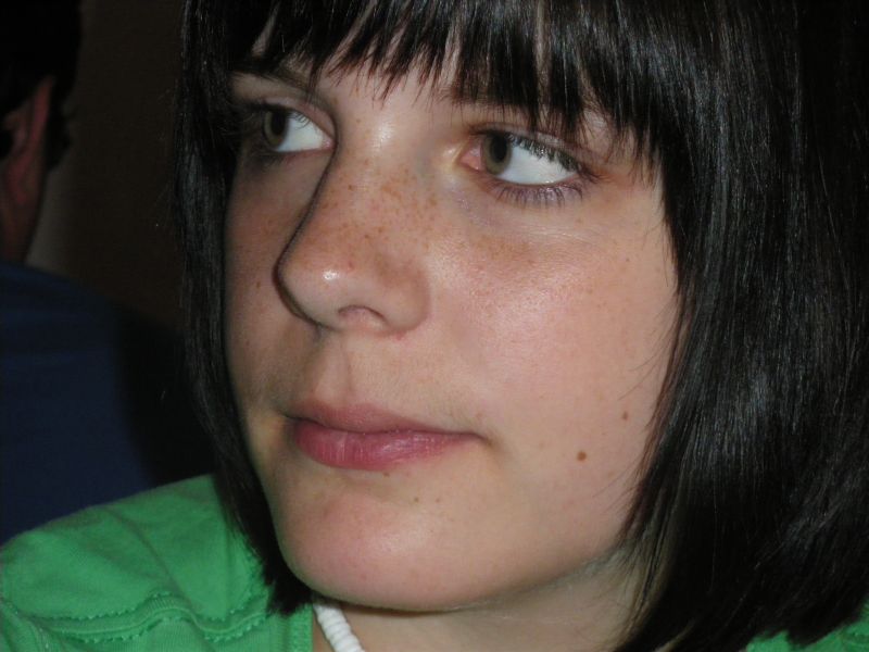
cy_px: 326
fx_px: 3012
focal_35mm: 120
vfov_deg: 12.3
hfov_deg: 16.4
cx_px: 434
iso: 400
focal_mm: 21.3
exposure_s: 1/125
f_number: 5.2
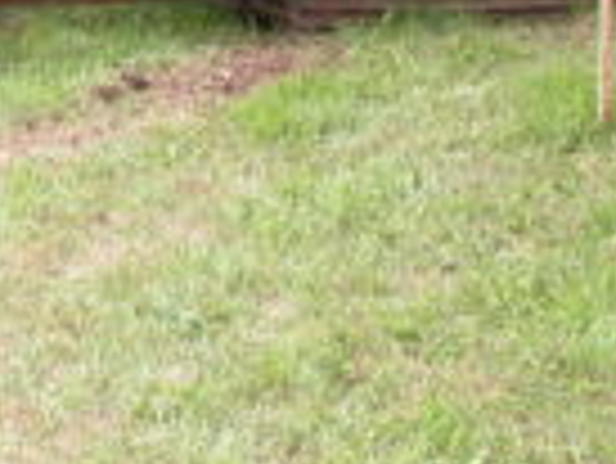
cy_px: -295
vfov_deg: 11.3
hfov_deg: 14.9
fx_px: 2209
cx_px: -252
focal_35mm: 124
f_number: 4.5
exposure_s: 1/114
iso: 100
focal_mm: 8.9
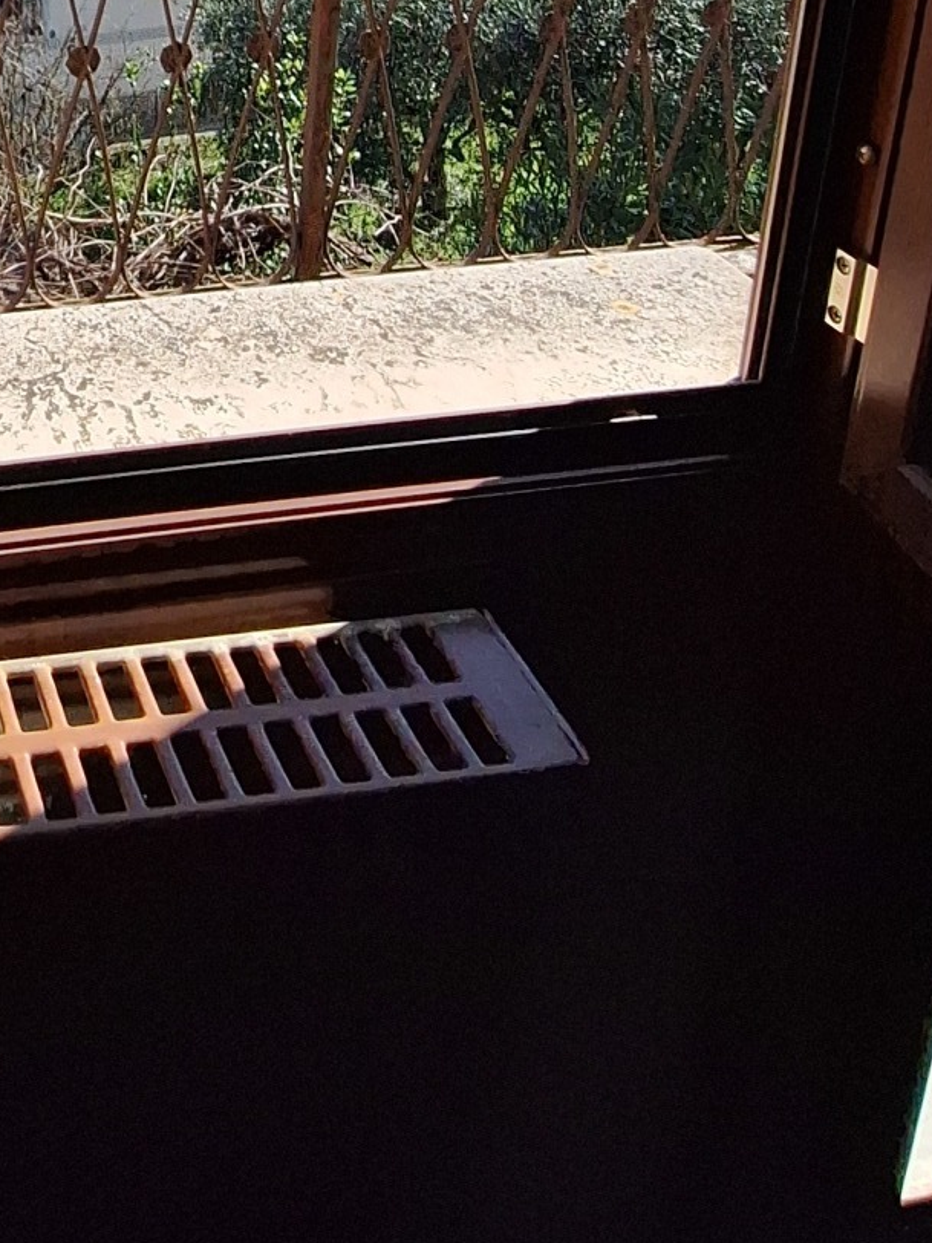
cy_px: -147
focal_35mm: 41
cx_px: -147
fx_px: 1472
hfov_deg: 30.5
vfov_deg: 37.7
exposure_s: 1/1876
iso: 40
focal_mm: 1.74
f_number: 2.2
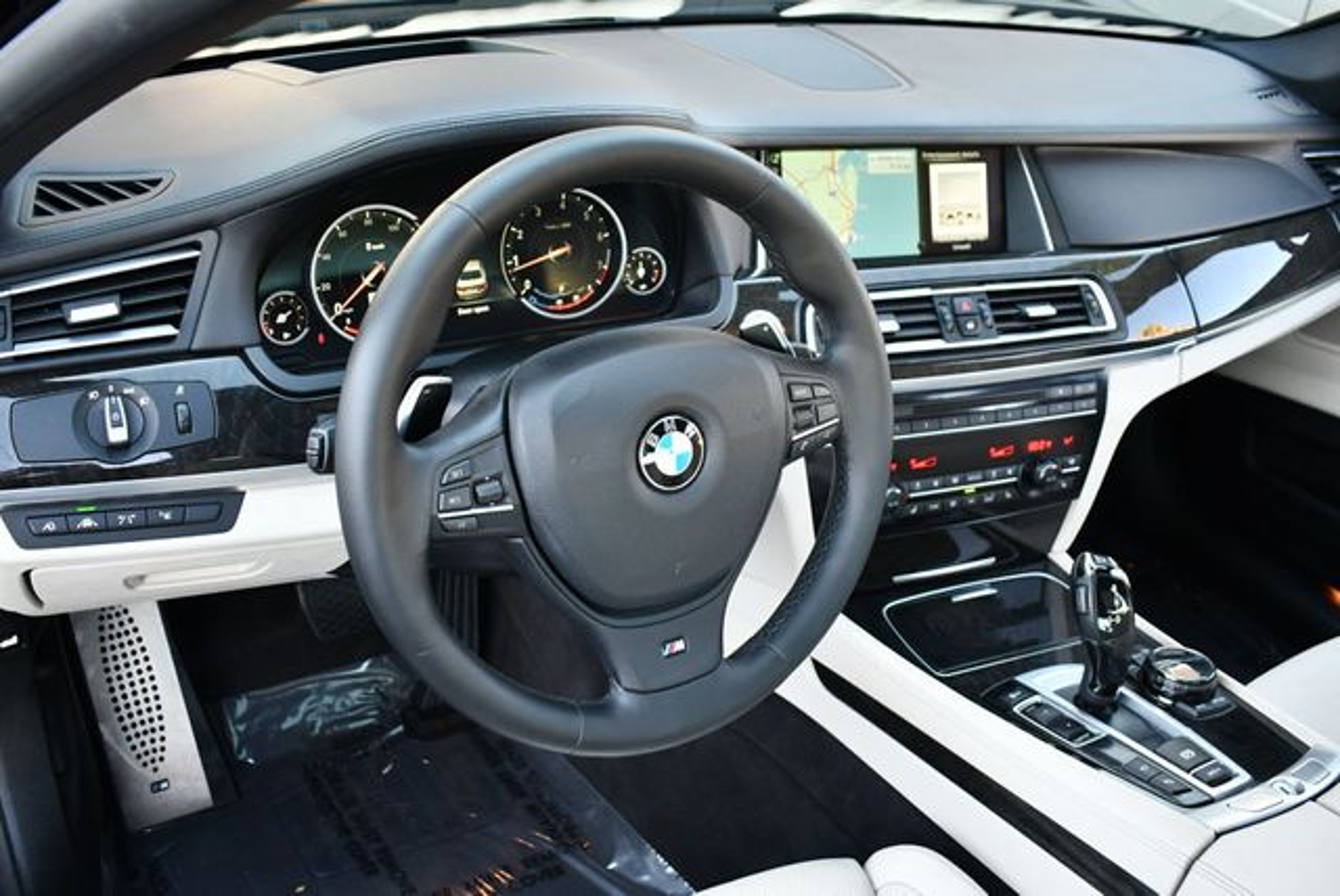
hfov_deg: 53.1
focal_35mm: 36
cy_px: 448
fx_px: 1341
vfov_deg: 36.9
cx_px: 670
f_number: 3.5
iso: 800
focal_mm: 18
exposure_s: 1/160
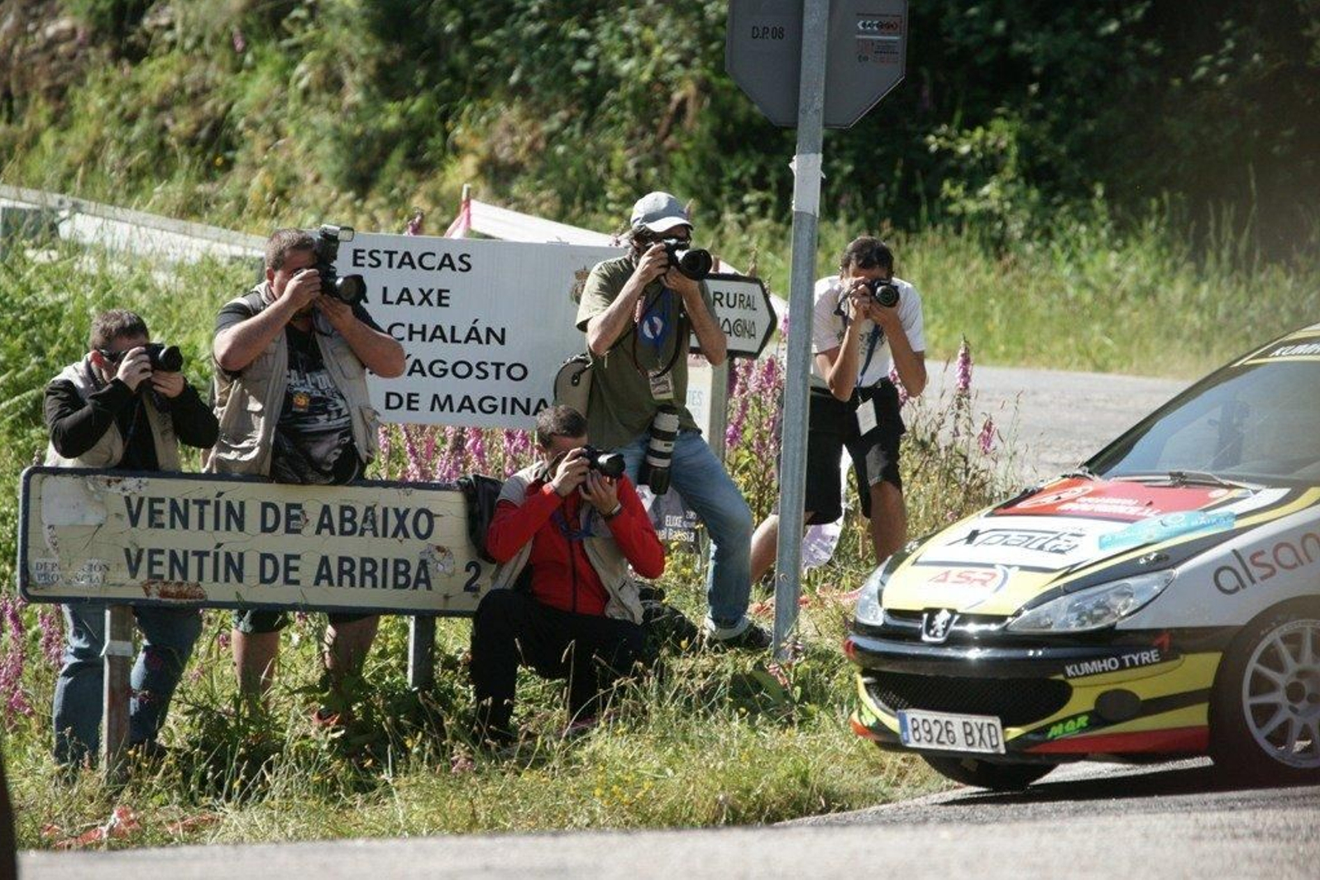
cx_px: 659
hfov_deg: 5.1
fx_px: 14702
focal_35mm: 401
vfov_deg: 3.4
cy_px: 440
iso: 800
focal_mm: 400
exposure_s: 1/1600
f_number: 6.3
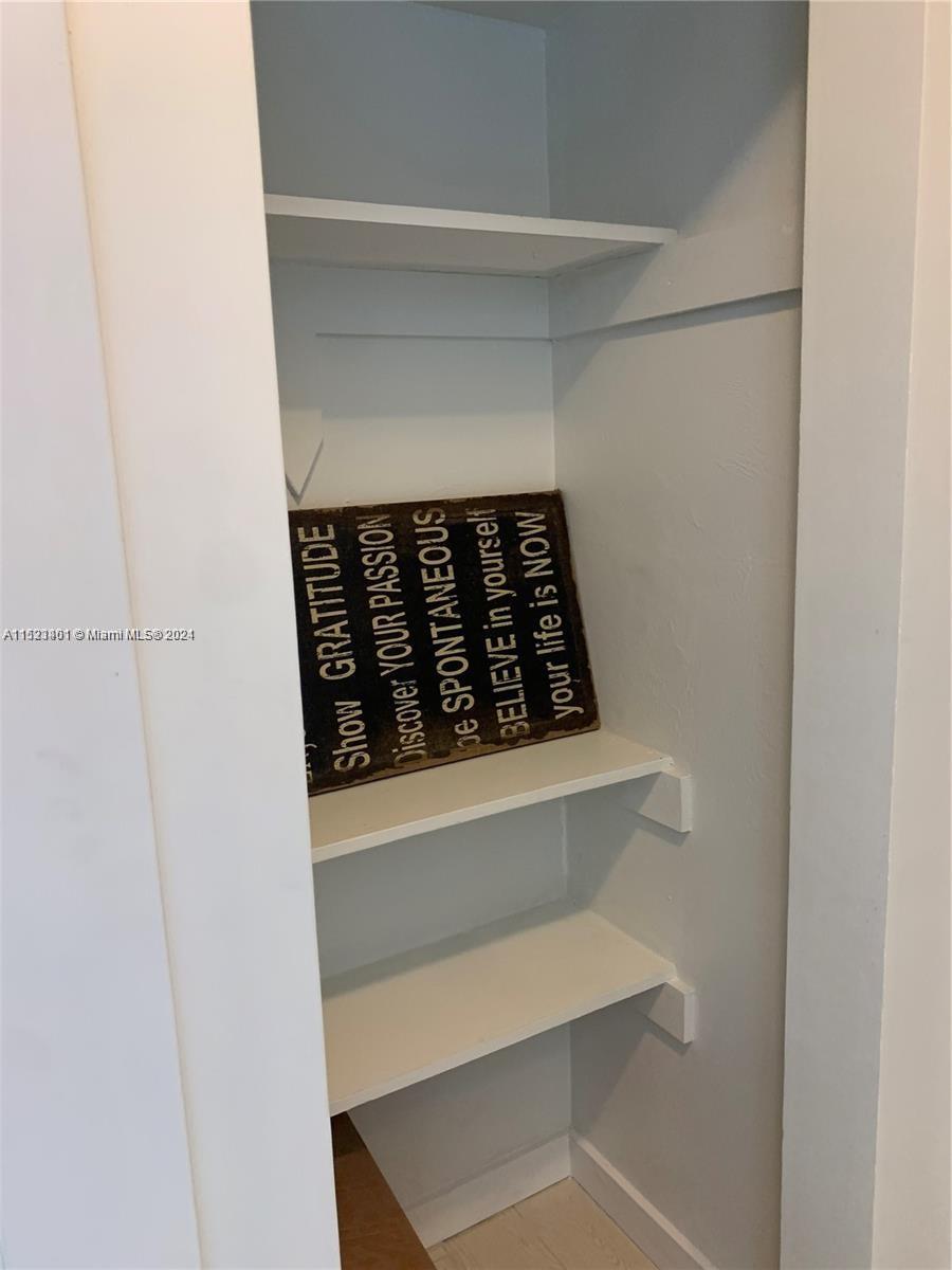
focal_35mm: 26
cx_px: 476
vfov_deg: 67.3
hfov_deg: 53.1
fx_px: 953
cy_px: 635
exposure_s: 1/60
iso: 100
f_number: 1.8
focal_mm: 4.25
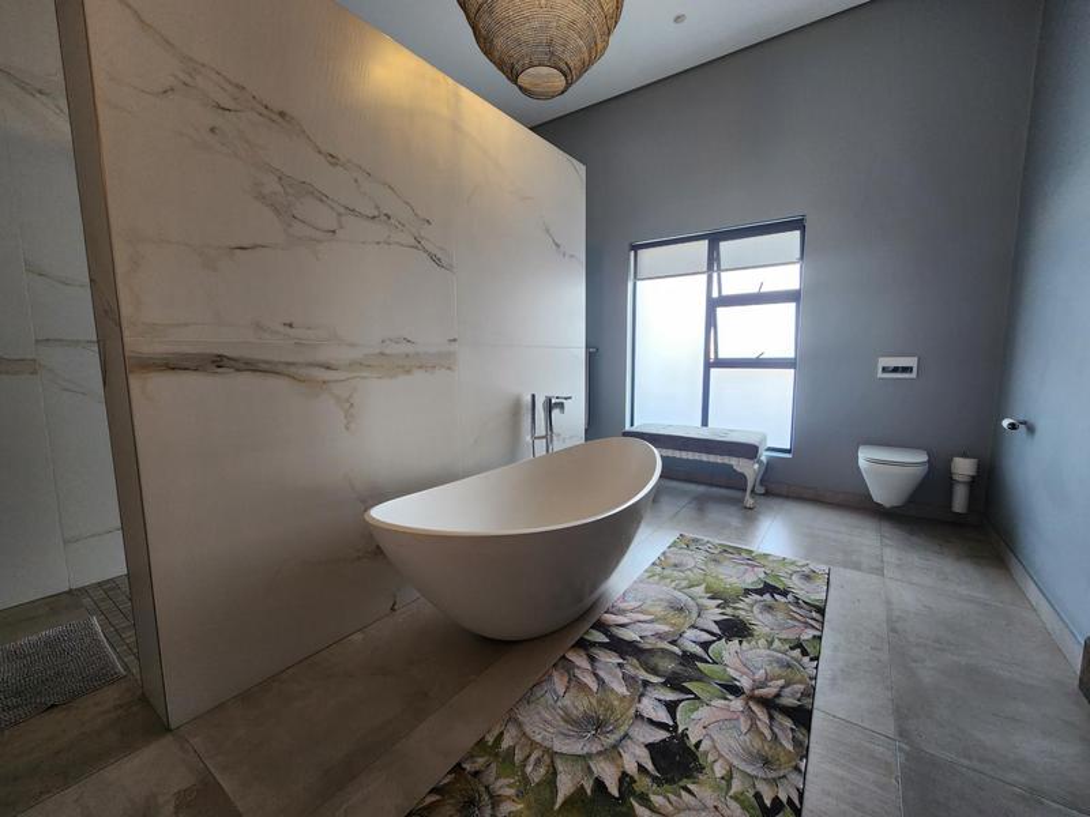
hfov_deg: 106.2
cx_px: 545
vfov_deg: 89.9
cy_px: 408
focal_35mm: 13
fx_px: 409
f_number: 2.2
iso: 160
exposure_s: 1/60
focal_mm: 2.2
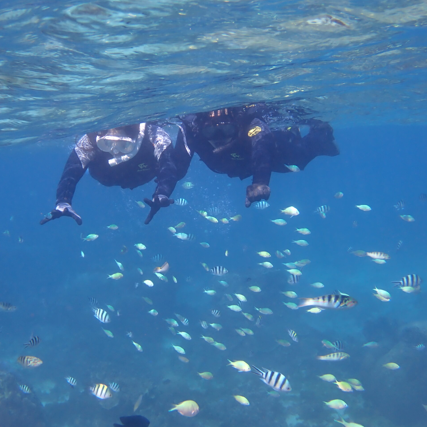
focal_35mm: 59
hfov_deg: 29.0
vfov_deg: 29.1
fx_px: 823
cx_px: 187
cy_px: 214
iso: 100
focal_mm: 9.01
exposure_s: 1/125
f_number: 4.5
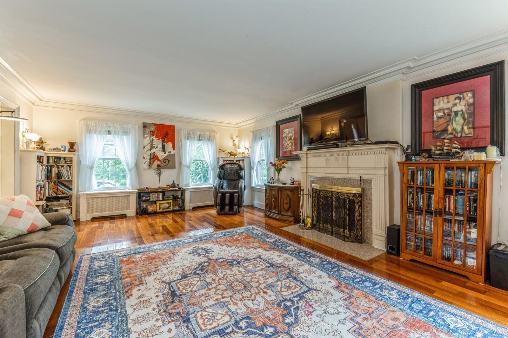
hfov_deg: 100.4
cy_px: 169
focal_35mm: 15
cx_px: 254
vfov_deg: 77.3
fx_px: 212
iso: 640
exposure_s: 1/5
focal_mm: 15
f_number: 14
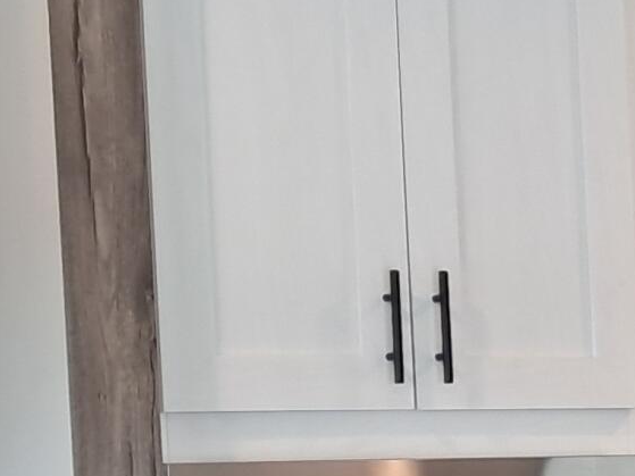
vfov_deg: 9.9
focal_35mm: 145
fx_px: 2659
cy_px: 726
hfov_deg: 12.5
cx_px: 1138
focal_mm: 4
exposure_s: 1/50
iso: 160
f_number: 1.8
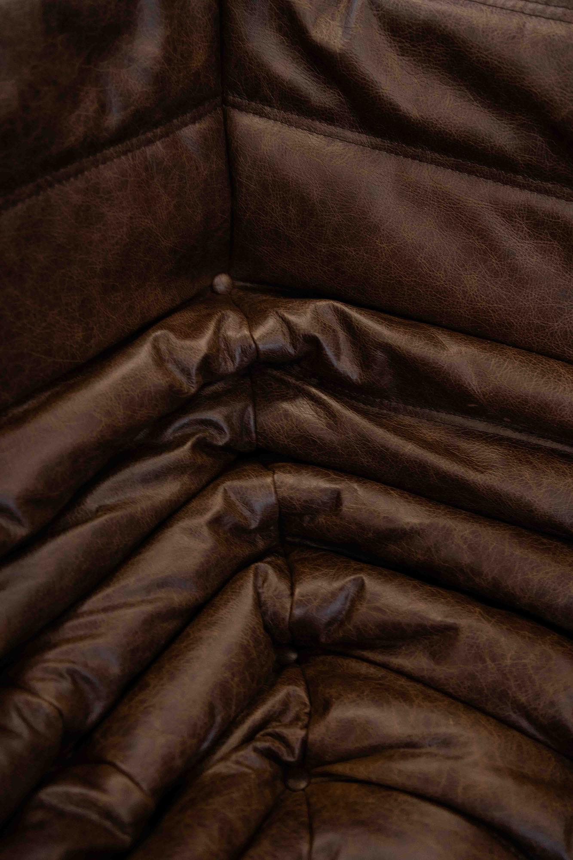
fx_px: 836
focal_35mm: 35
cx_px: 286
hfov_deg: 37.8
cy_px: 430
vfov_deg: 54.4
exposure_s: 1/100
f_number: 3.2
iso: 500
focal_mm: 35
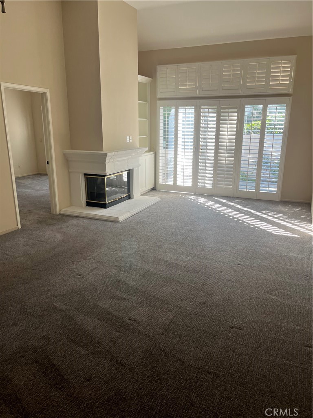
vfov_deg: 67.3
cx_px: 156
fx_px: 313
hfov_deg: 53.1
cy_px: 209
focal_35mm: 26
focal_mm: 5.1
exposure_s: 1/121
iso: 50
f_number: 1.6
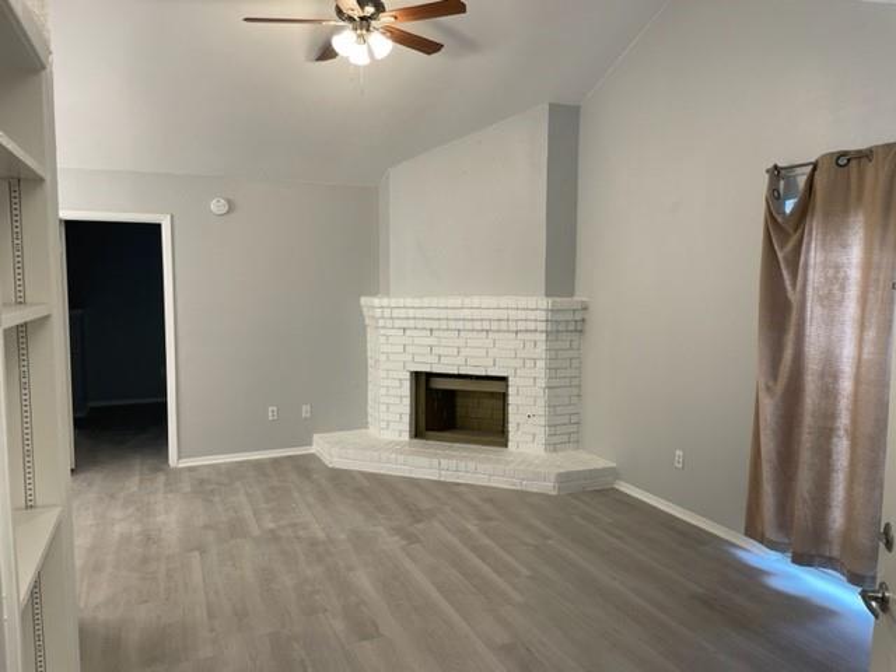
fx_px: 673
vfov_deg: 53.1
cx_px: 448
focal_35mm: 26
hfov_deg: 67.3
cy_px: 336
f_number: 1.6
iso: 64
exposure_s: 1/60
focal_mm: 4.2
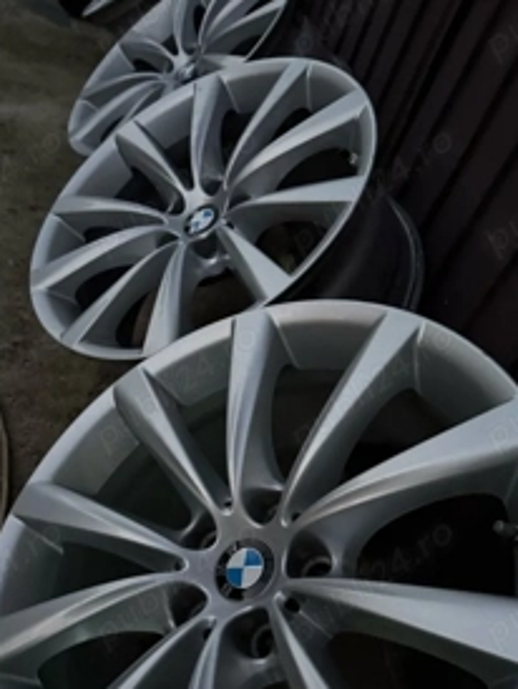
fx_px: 697
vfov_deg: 52.2
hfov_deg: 40.7
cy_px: 417
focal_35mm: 35
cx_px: 226
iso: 1250
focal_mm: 6.76
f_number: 1.78
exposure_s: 1/25
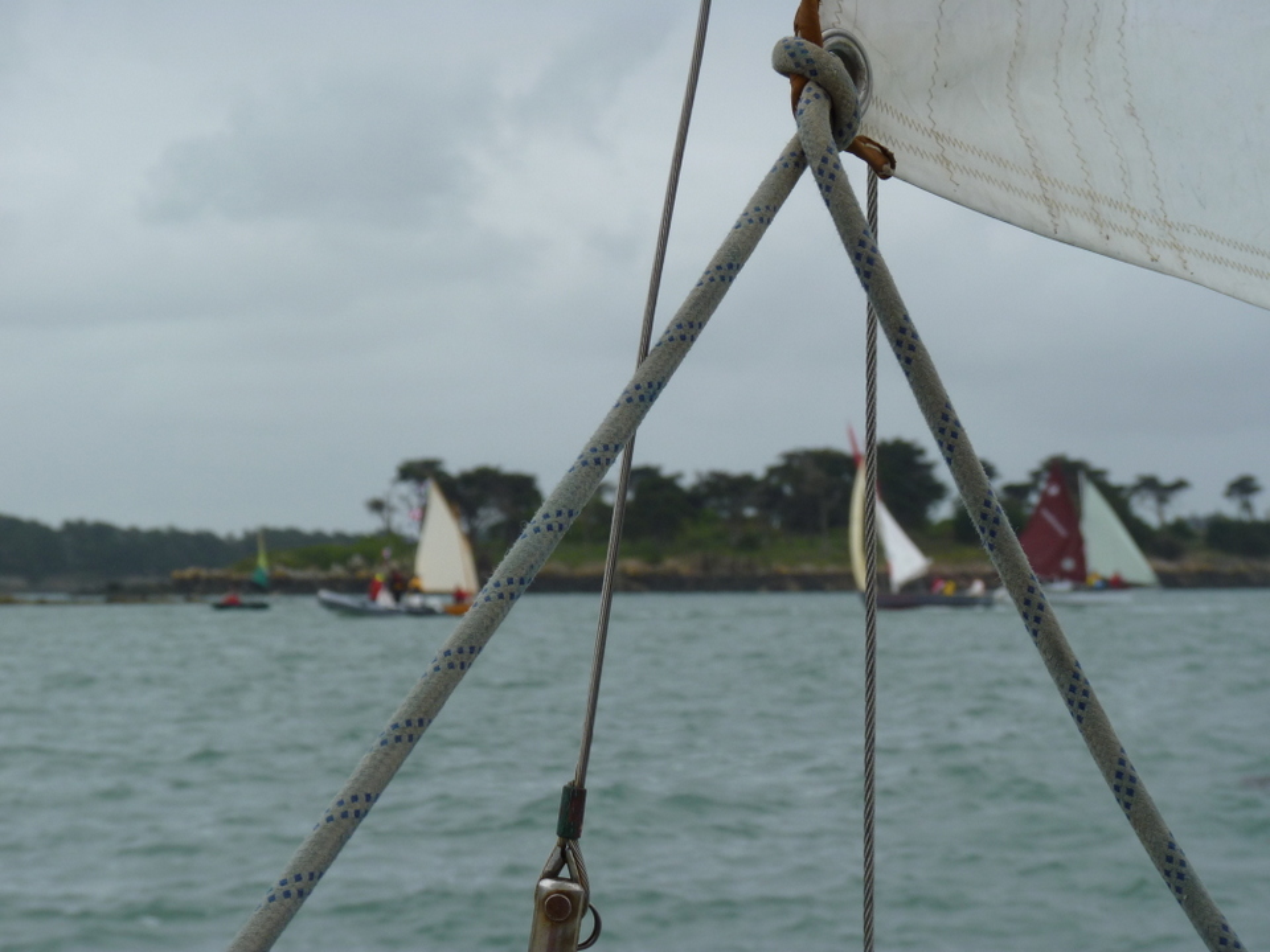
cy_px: 476
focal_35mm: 113
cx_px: 635
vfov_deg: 13.1
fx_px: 4146
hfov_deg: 17.4
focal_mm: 20.1
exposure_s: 1/320
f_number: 5
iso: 100
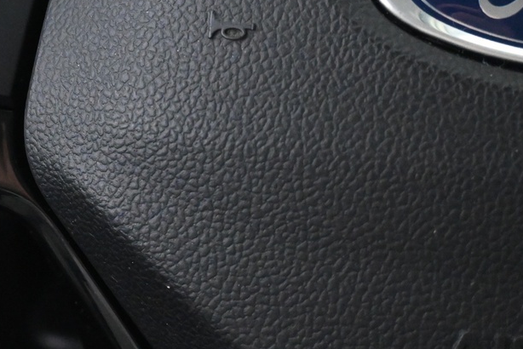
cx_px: -86
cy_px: -29
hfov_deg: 21.8
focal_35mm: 87
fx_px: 1264
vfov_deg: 15.3
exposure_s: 1/40
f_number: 4
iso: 4000
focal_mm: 22
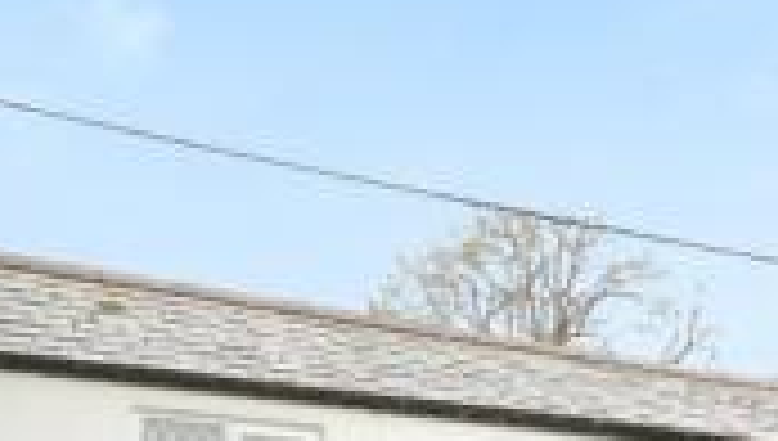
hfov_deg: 15.1
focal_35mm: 99
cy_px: 842
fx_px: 2046
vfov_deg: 11.3
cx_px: 1758
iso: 3200
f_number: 9
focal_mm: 16
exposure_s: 1/800
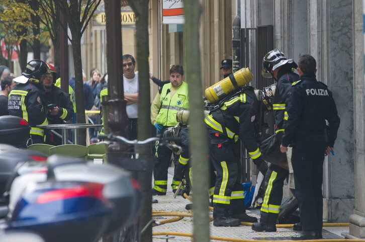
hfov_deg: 10.3
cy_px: 121
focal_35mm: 200
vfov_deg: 6.8
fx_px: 2024
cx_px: 182
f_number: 5.6
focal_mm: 200
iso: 500
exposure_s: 1/125
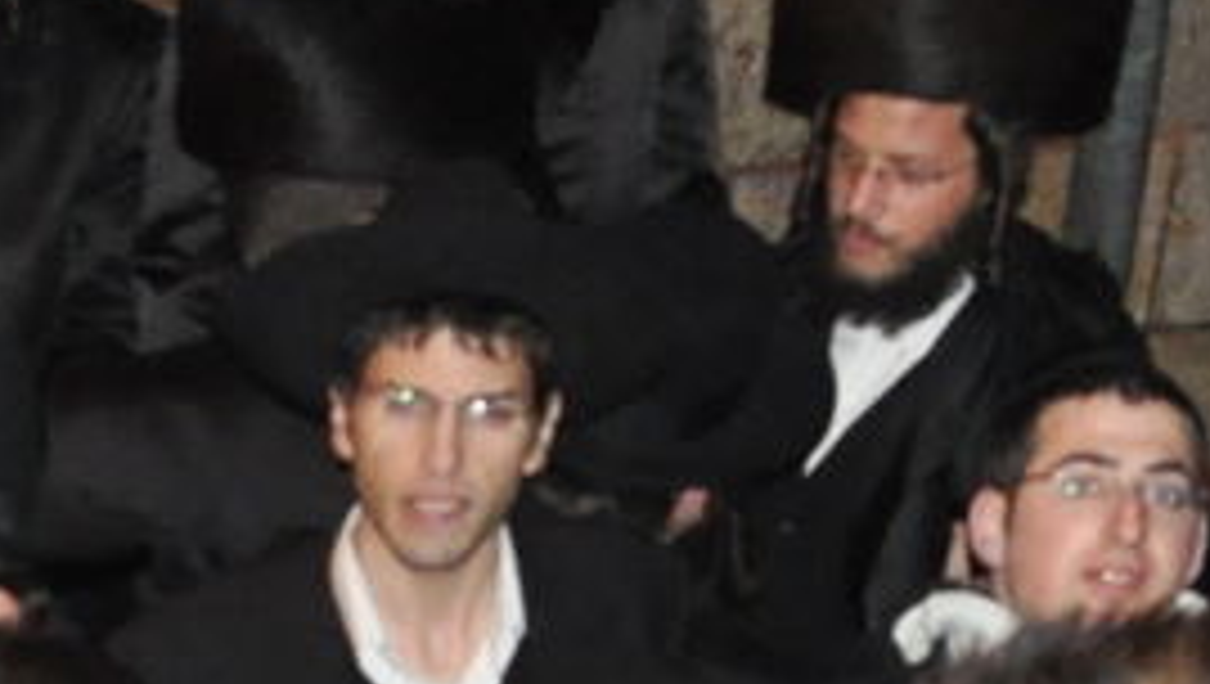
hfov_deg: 9.8
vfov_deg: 5.5
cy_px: 1703
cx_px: -720
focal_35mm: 212
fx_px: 6809
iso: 2000
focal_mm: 26
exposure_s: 1/60
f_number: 5
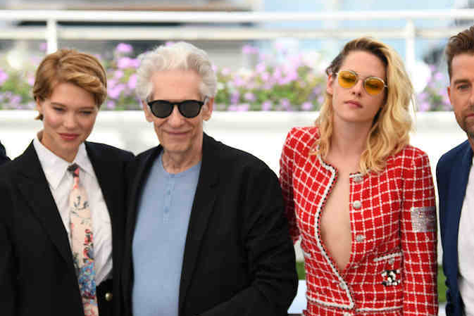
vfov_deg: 6.4
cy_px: 178
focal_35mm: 214
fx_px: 2818
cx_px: 214
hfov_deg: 9.6
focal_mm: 120
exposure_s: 1/400
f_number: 3.5
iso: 80
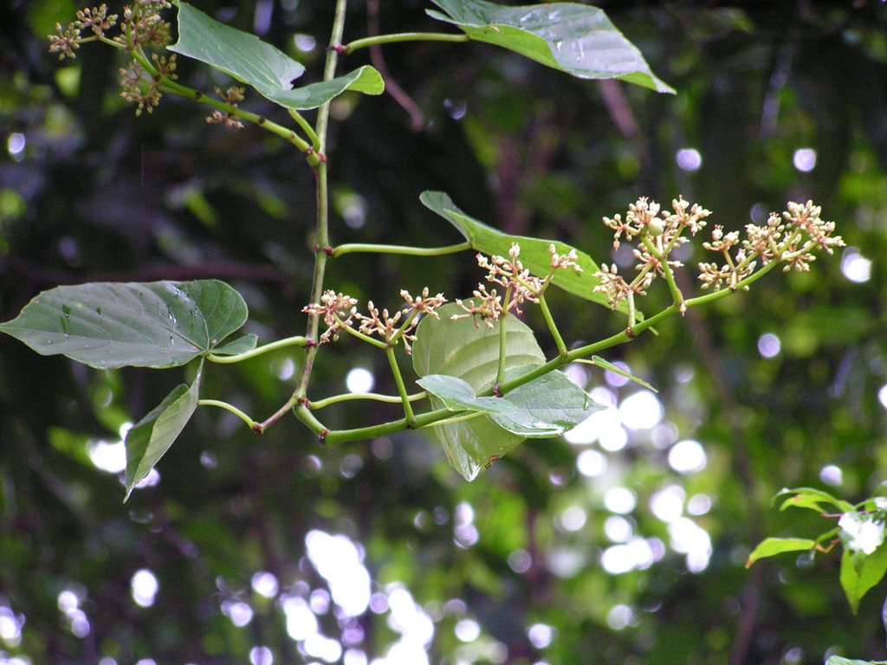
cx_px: 444
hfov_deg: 8.2
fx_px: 6150
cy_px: 332
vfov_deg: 6.2
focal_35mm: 240
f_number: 3.2
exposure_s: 1/125
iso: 200
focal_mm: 39.8
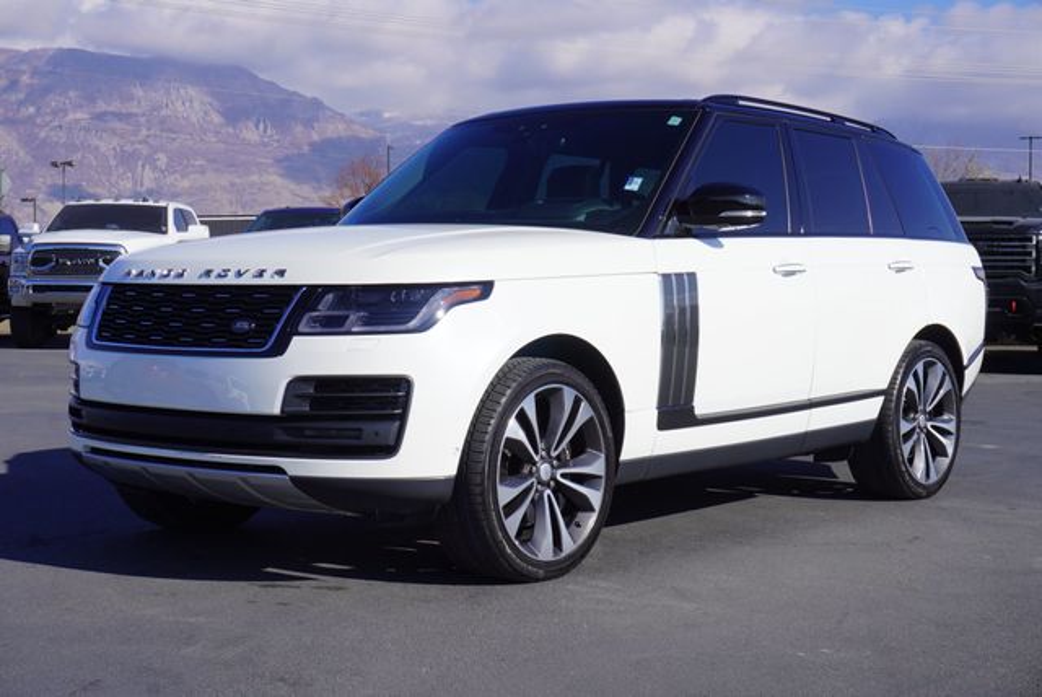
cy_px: 348
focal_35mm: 57
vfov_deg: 23.8
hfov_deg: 35.0
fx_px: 1651
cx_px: 521
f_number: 11
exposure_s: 1/200
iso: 100
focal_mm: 38
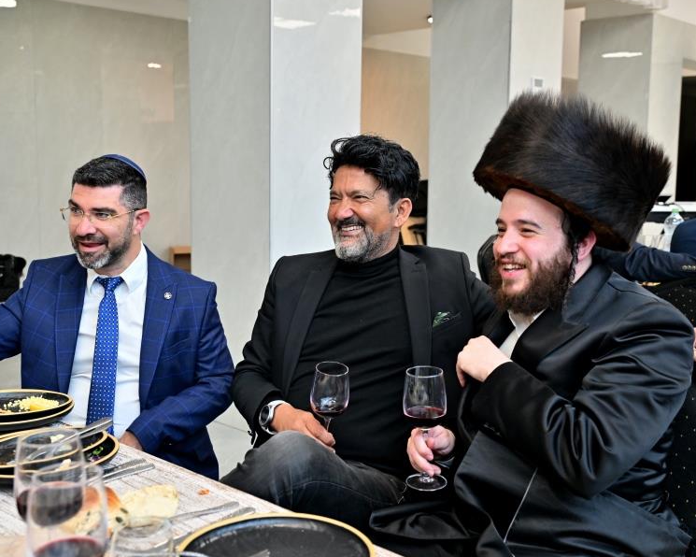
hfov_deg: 45.8
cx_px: 344
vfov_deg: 37.3
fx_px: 824
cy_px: 263
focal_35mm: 40
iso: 500
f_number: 4
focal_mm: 31
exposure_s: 1/250
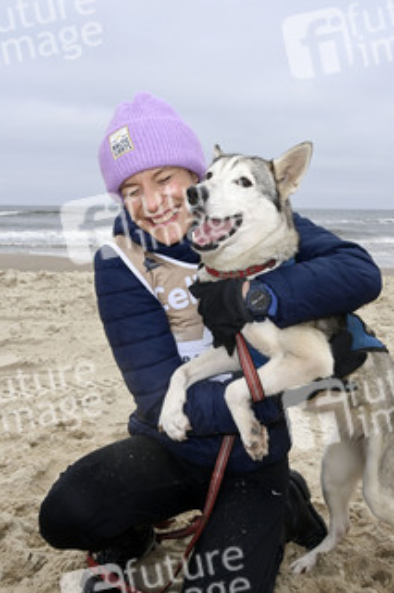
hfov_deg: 33.4
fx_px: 657
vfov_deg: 48.5
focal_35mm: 40
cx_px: 209
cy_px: 313
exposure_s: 1/250
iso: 1000
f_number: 14
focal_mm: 32
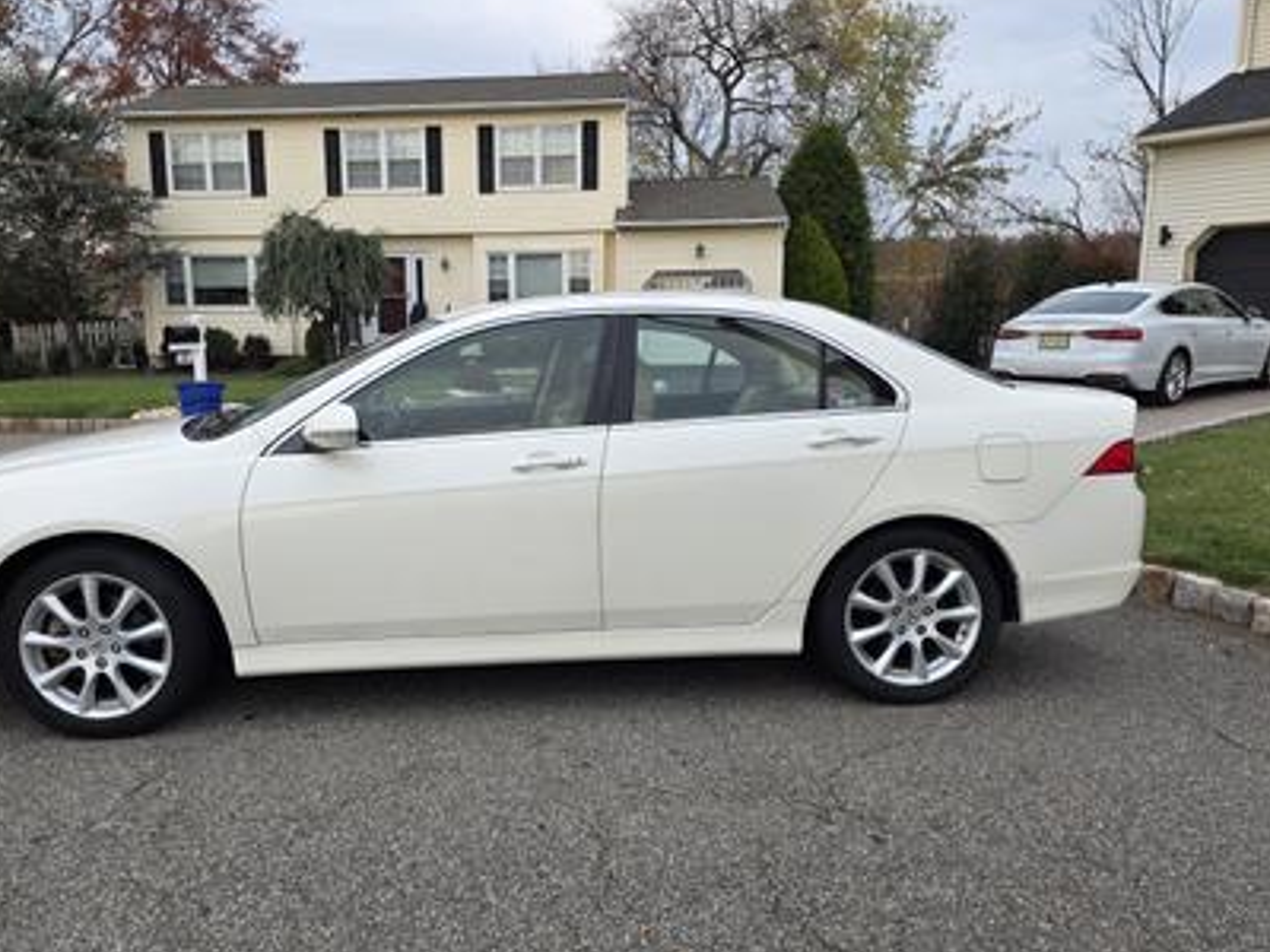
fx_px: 1064
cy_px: 511
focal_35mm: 29
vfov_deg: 48.2
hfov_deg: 61.3
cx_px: 524
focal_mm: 6.25
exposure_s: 1/180
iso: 50
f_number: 1.7
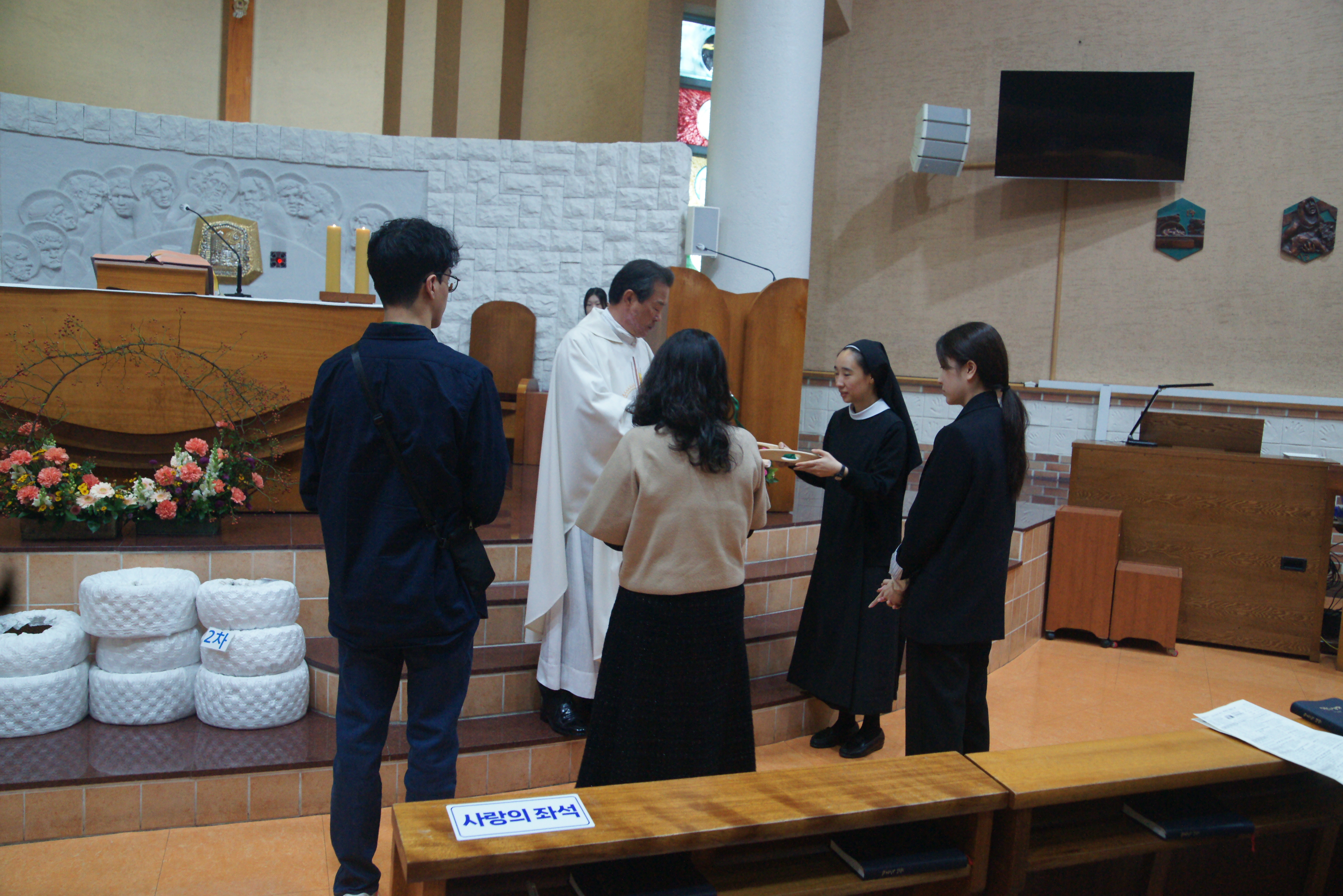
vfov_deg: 46.4
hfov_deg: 65.5
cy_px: 448
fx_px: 1044
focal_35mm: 28
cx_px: 672
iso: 1600
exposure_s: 1/60
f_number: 6.3
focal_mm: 28
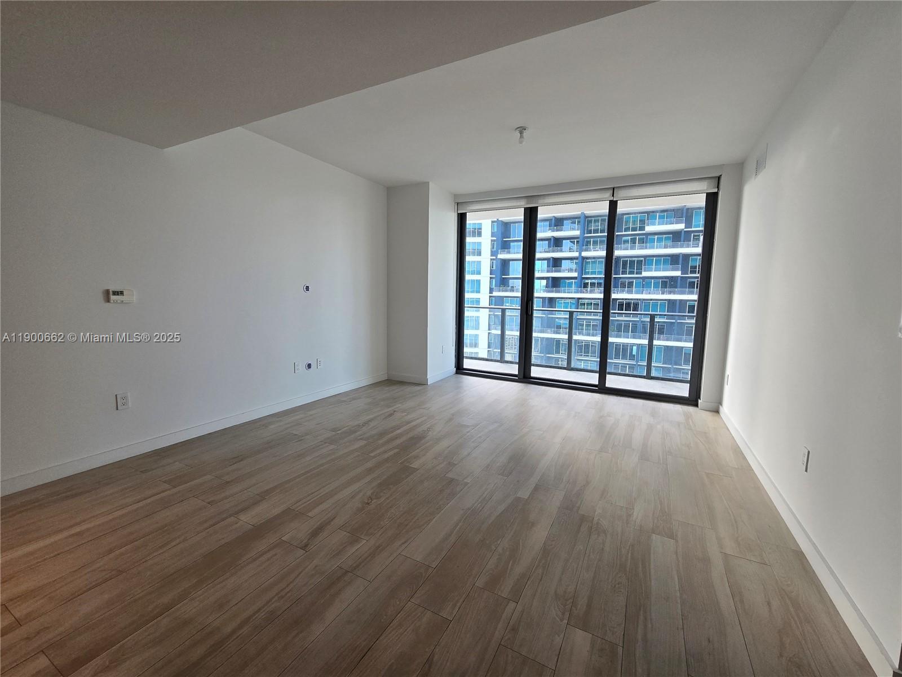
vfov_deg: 89.9
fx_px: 339
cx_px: 451
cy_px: 338
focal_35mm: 13
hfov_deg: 106.2
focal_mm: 2.2
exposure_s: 1/120
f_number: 2.2
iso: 80
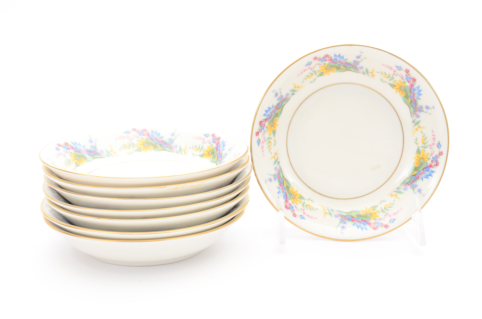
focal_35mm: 45
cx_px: 241
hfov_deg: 43.7
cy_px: 160
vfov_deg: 29.7
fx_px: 601
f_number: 10
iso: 250
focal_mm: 30
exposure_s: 1/80
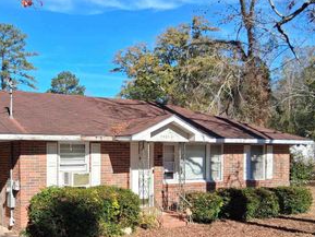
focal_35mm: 45
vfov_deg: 31.8
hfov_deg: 40.9
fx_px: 410
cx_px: 80
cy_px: 167
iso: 25
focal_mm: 3.98
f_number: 1.8
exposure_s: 1/645
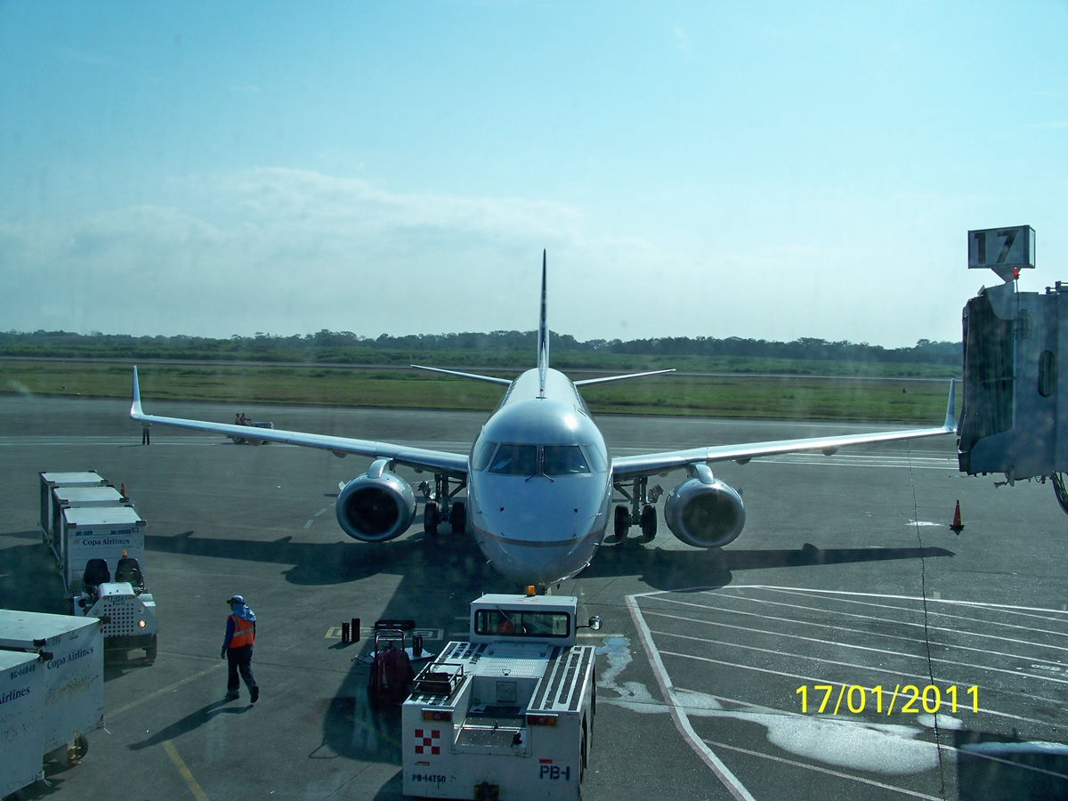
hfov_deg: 50.1
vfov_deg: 38.7
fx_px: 1142
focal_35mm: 37
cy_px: 400
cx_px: 534
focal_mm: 6.75
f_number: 4
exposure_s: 1/800
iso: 64
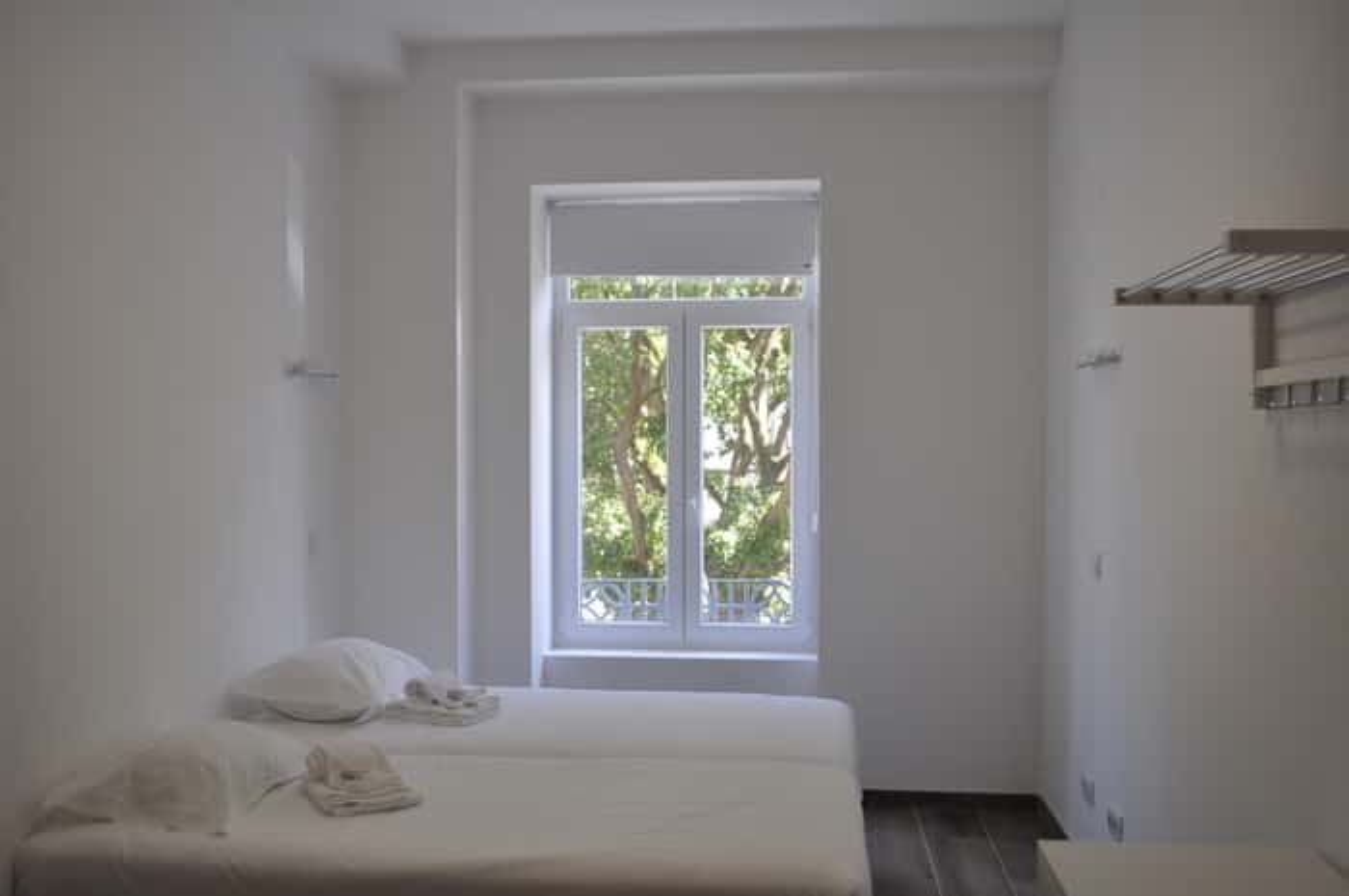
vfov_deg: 39.9
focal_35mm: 33
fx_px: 1235
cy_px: 448
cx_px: 674
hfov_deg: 57.3
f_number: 4.5
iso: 400
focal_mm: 22
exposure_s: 1/80
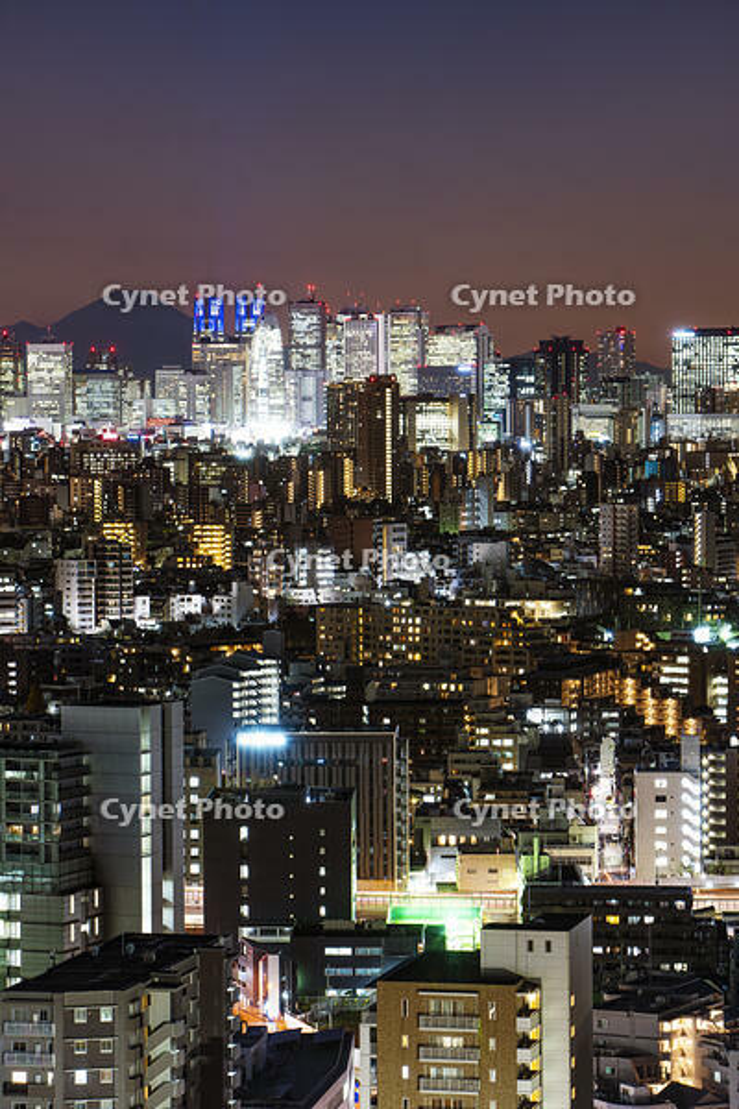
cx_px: 370
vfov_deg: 16.4
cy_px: 554
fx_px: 3849
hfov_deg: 11.0
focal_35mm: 125
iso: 100
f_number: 8
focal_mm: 125
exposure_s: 10
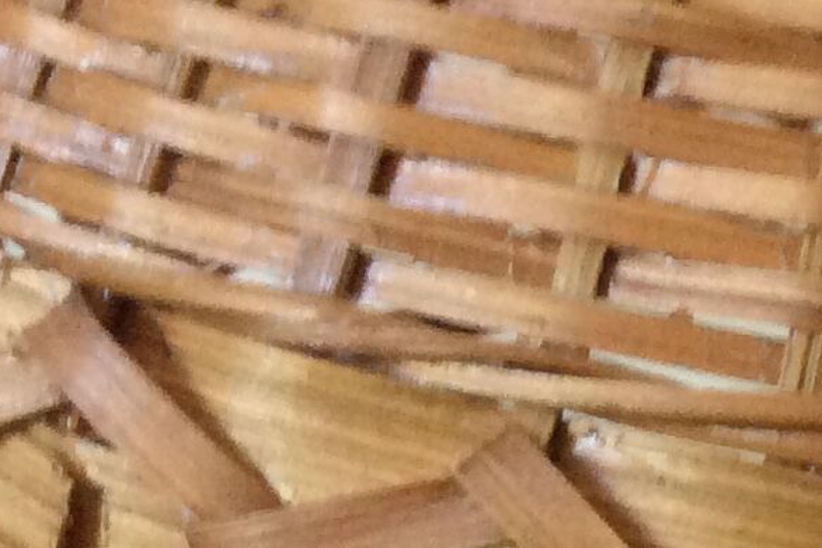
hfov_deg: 11.9
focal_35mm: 147
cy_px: 1310
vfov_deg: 8.5
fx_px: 3357
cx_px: 1808
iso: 100
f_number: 2.4
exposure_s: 1/25
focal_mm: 3.3
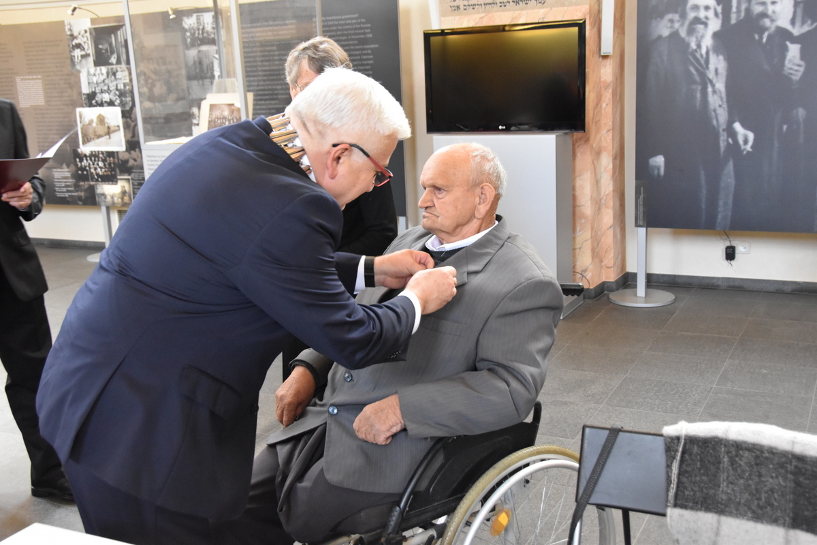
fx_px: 885
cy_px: 272
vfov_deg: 34.2
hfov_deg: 49.6
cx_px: 408
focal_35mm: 39
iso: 3200
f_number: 4
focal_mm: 26
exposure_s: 1/40
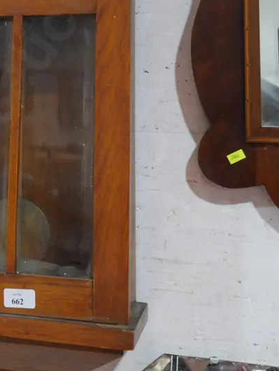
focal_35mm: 61
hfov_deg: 23.5
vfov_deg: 30.5
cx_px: 41
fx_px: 655
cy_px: 48
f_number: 3.6
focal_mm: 16
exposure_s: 1/60
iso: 800
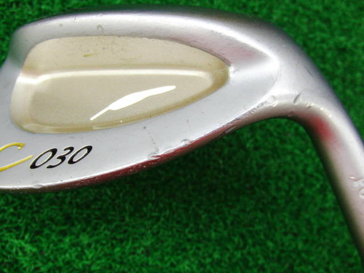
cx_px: 182
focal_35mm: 37
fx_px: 389
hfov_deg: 50.1
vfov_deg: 38.7
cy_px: 136
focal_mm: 6.42
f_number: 3.6
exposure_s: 1/50
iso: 400
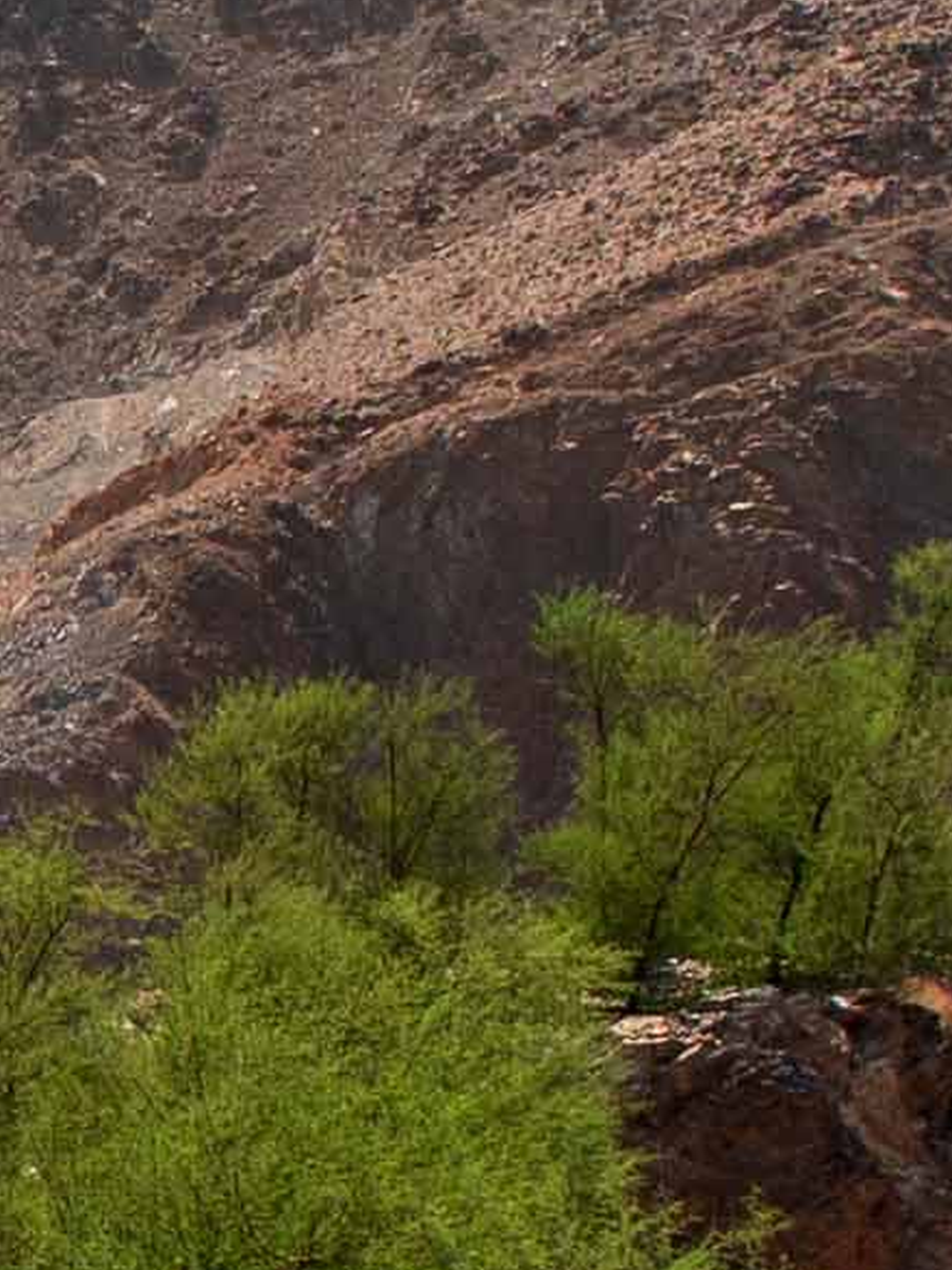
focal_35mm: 237
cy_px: 1352
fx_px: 8697
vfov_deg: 8.3
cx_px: -1043
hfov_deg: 6.1
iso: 100
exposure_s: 1/500
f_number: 7.1
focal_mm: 24
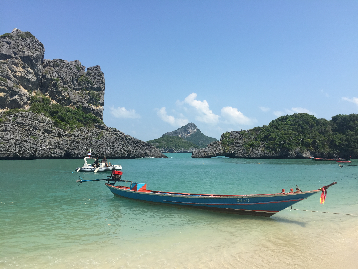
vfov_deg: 48.2
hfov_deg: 61.7
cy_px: 134
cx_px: 179
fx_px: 300
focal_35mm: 29
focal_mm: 4.15
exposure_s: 1/2326
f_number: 2.2
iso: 32
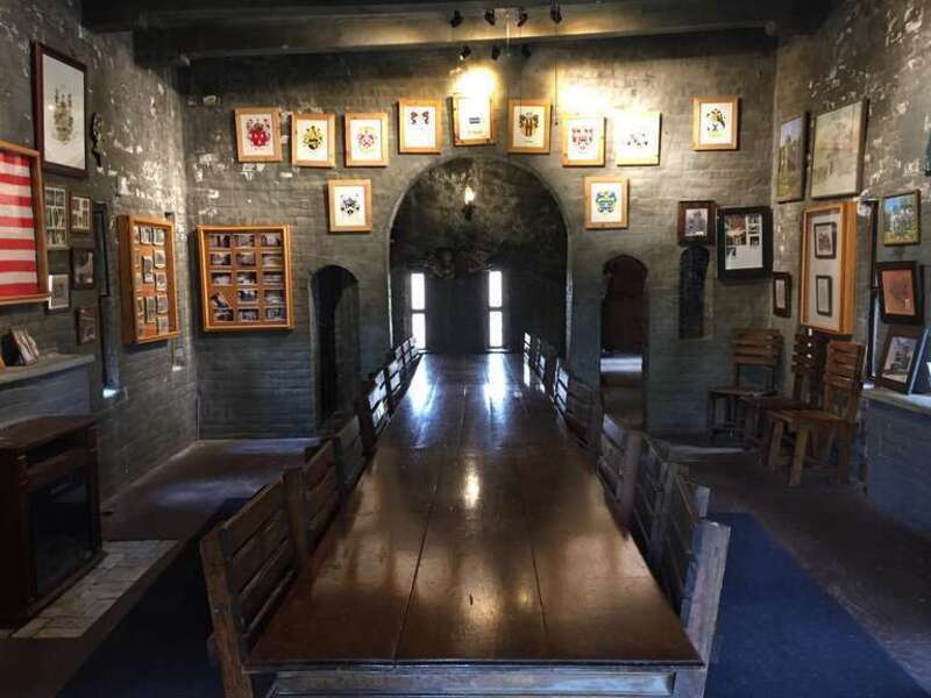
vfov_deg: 48.2
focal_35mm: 29
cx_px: 466
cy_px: 349
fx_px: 780
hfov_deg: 61.7
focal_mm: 4.15
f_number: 2.2
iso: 160
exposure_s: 1/30
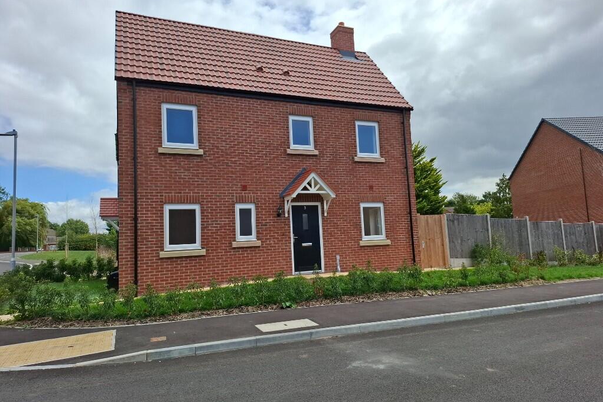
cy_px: 194
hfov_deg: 73.8
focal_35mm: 24
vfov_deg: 53.1
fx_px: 402
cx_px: 302
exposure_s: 1/3215
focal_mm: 5.54
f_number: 1.8
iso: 50
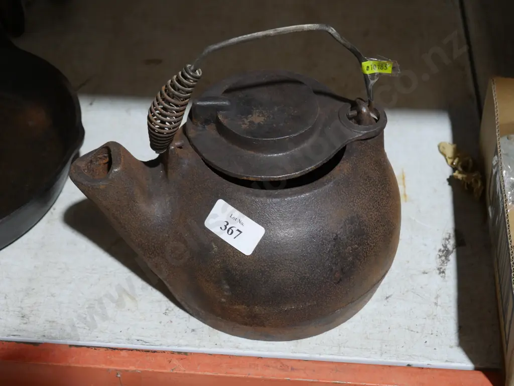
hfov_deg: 34.3
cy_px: 193
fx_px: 832
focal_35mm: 56
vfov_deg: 26.1
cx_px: 257
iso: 800
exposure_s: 1/60
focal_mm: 28
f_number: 5.3
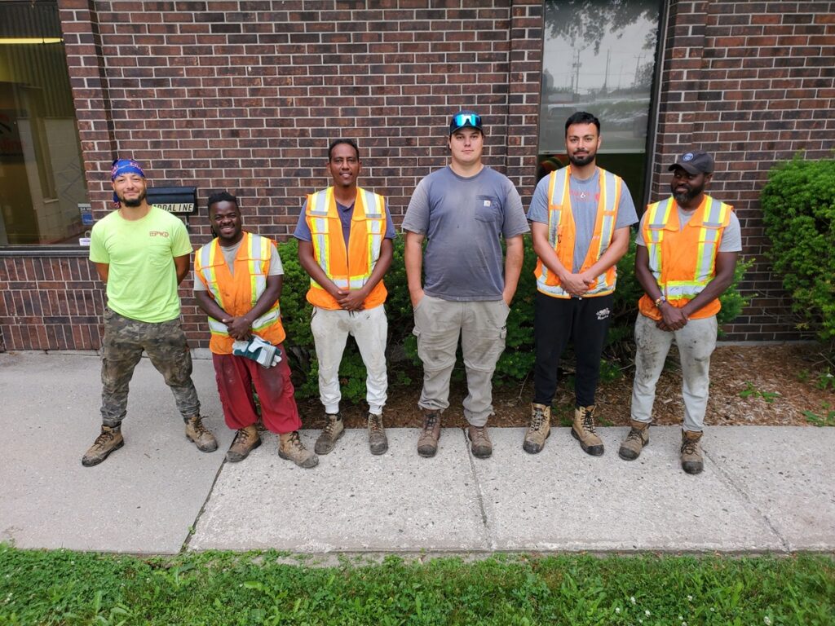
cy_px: 313
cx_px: 418
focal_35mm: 26
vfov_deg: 53.1
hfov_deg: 67.3
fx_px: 627
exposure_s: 1/120
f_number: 2.4
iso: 80
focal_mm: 4.3
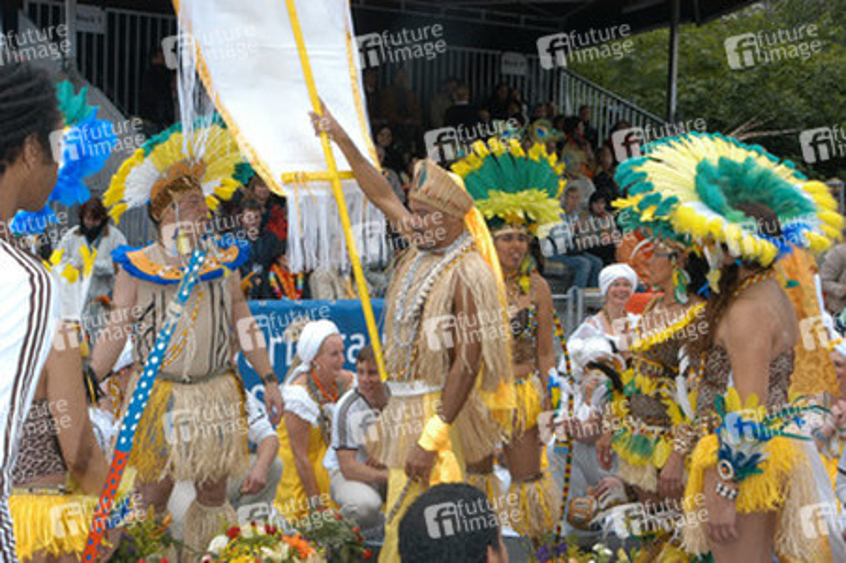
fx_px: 1338
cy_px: 282
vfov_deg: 23.7
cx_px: 423
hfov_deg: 35.1
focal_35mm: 57
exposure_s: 1/160
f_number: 14
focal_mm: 38
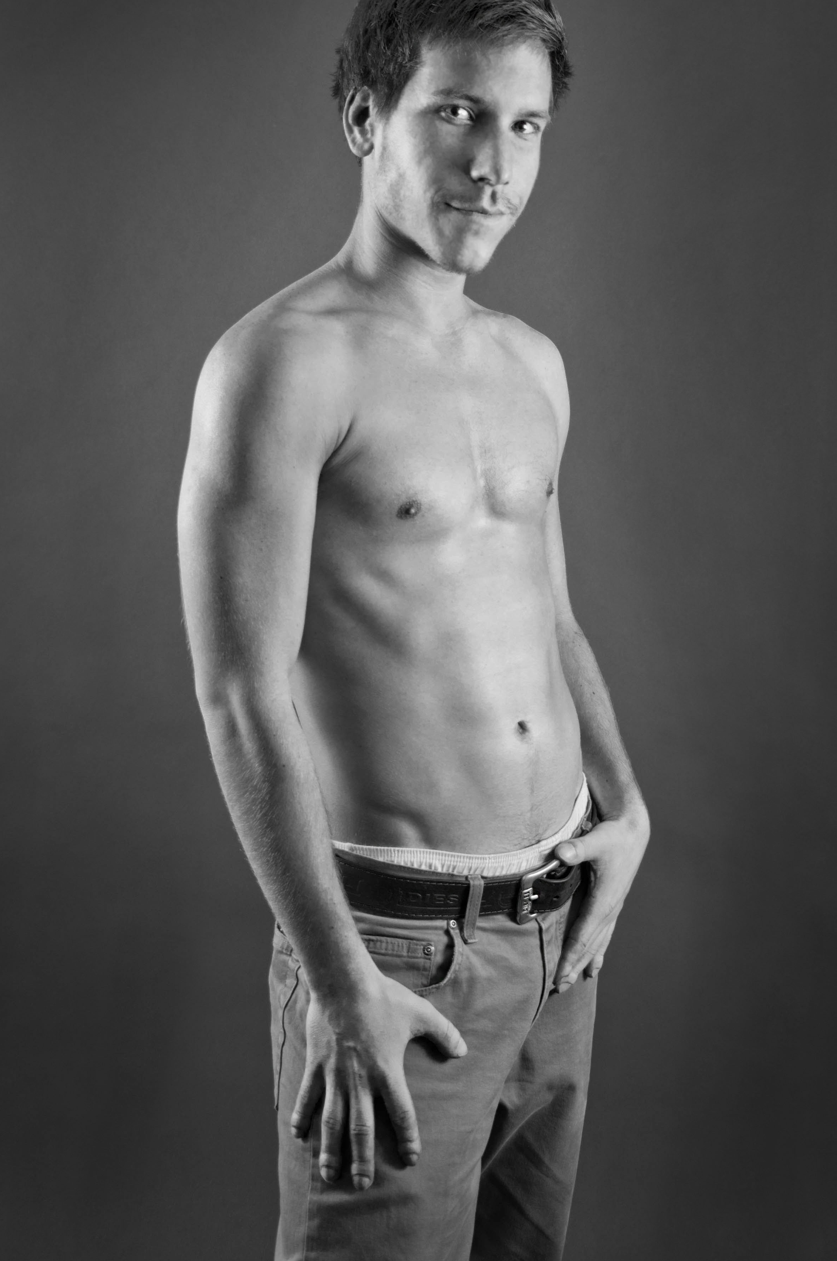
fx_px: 2028
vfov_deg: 34.5
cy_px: 537
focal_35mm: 58
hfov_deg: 23.3
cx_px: 476
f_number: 5
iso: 100
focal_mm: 32
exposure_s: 1/100
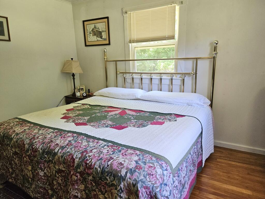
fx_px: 176
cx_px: 132
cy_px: 100
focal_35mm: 23
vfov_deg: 58.9
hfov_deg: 73.9
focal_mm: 5.4
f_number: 1.8
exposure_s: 1/120
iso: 320
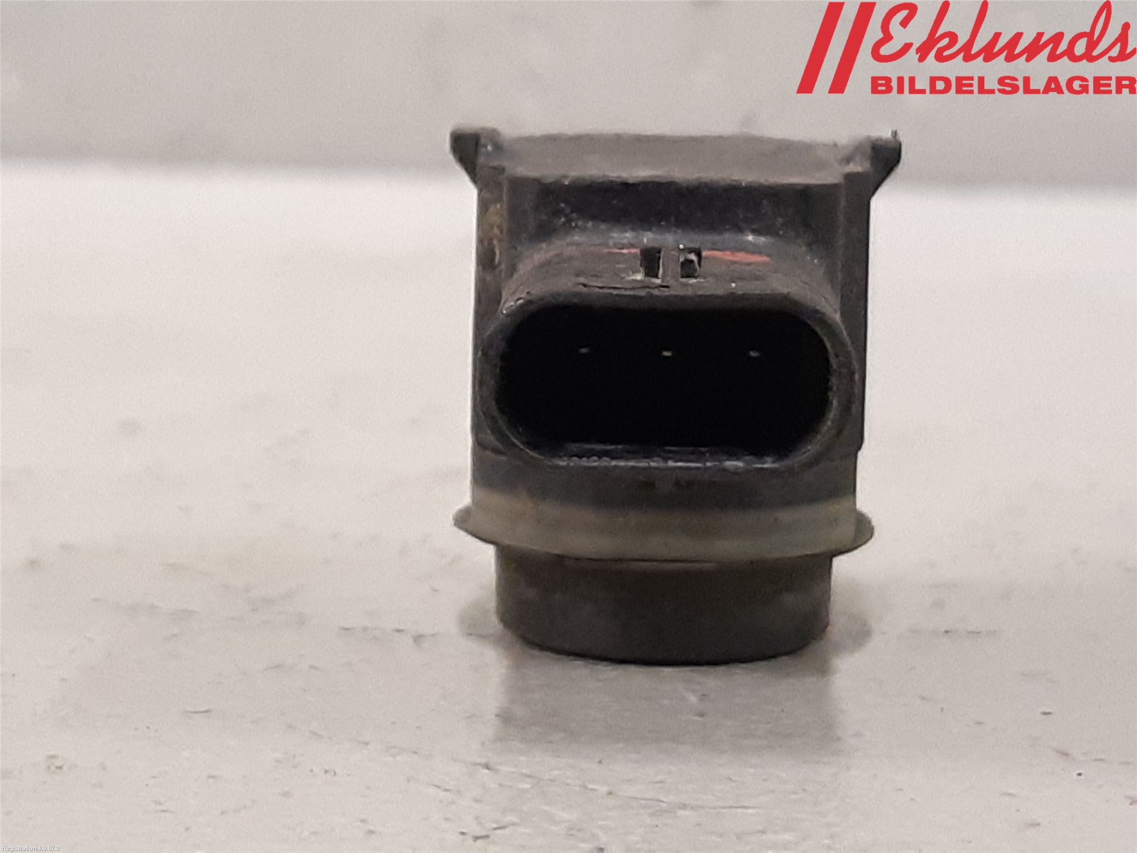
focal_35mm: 26
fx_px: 854
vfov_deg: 53.1
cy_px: 426
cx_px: 568
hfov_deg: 67.3
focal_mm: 3.93
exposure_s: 1/50
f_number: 1.7
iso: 250
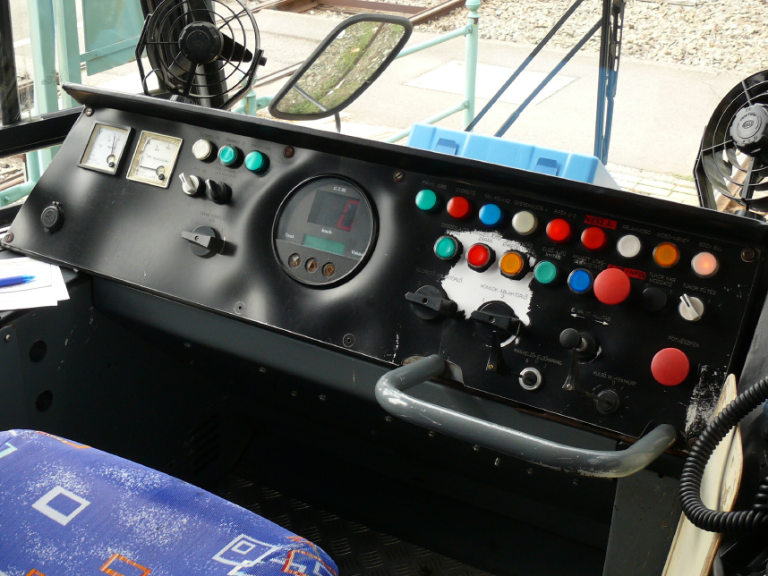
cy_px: 304
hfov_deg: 36.0
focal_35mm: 53
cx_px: 293
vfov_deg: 27.5
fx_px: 1176
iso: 100
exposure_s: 1/100
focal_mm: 7.4
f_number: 4
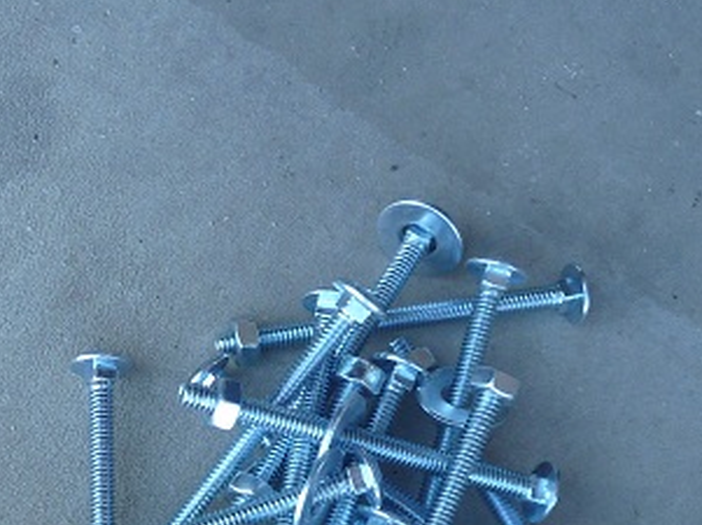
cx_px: 28
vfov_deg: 18.4
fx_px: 1539
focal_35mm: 76
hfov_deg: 24.7
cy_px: 611
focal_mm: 4.7
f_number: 3.3
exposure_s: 1/50
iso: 100
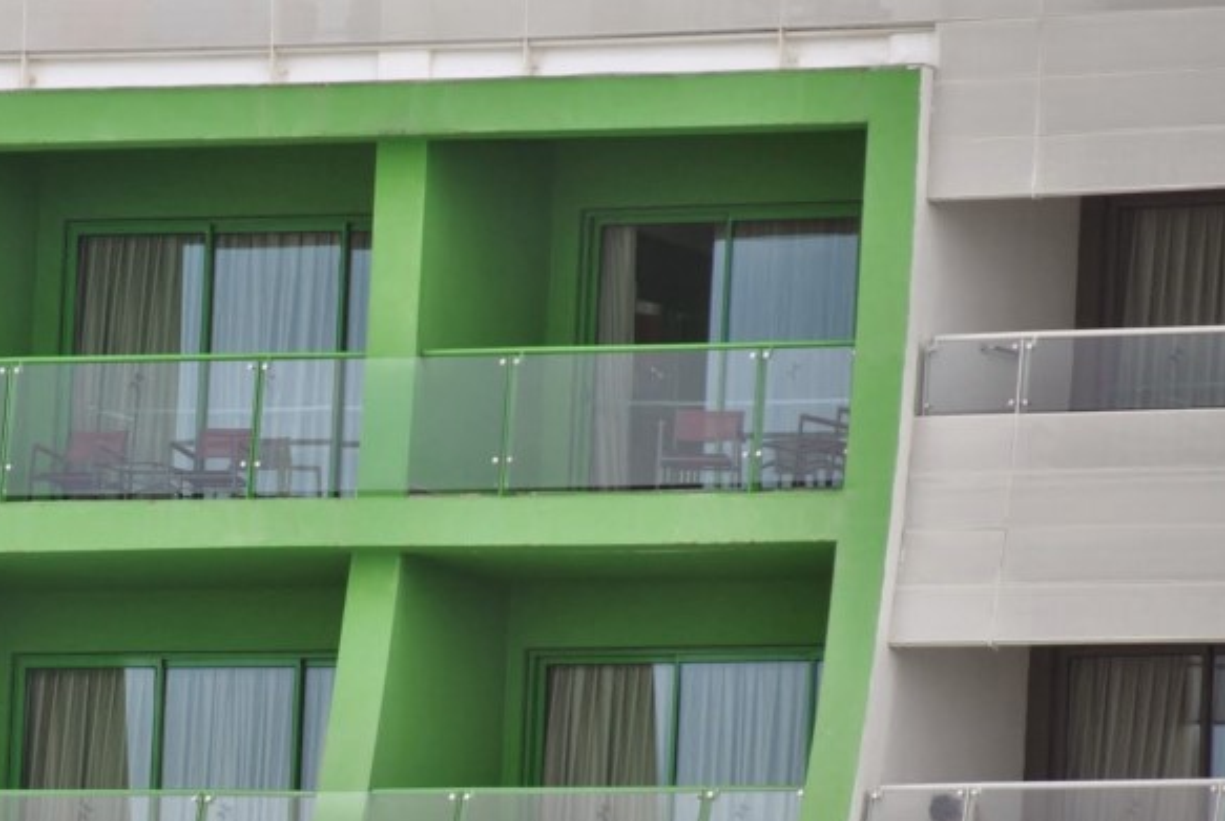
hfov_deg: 3.5
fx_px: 20112
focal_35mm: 590
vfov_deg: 2.3
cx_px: 152
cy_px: 500
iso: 200
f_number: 5.6
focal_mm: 200
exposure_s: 1/500
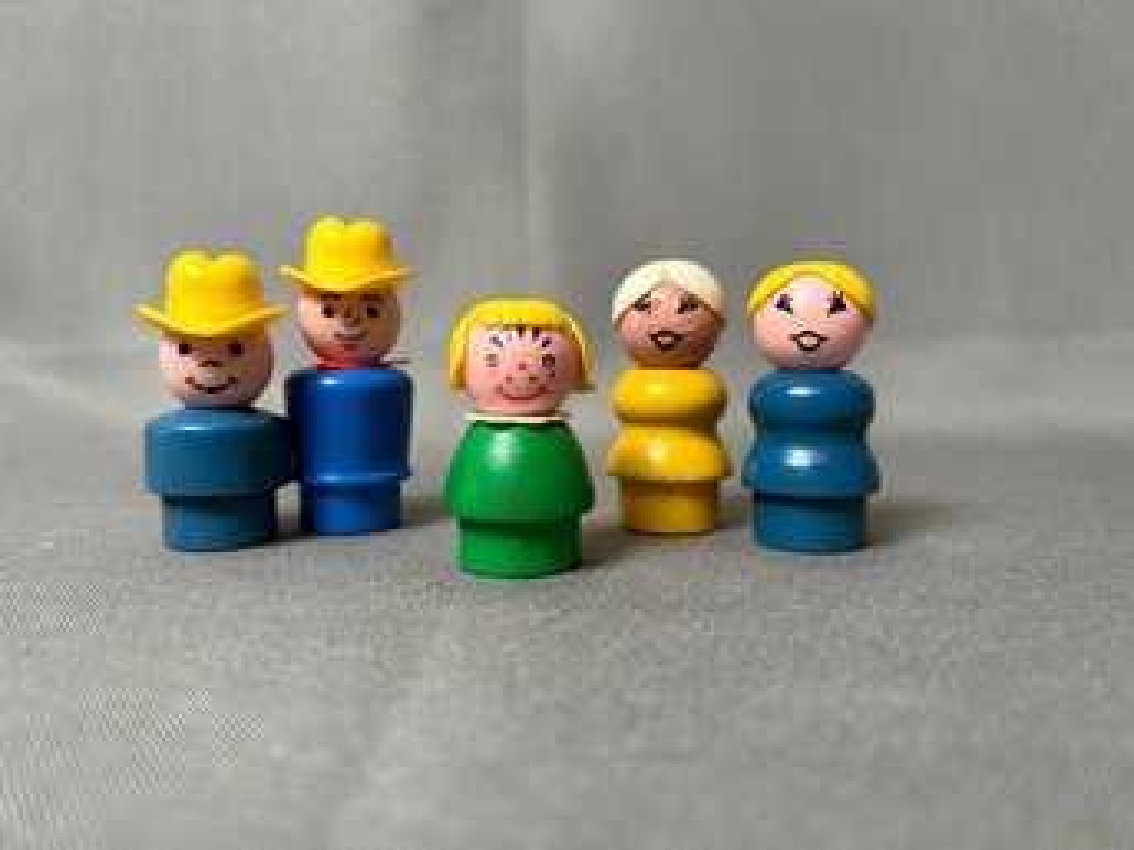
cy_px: 425
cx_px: 567
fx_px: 851
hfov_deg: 67.3
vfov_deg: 53.0
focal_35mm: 26
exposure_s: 1/60
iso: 64
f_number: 1.5
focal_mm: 5.7
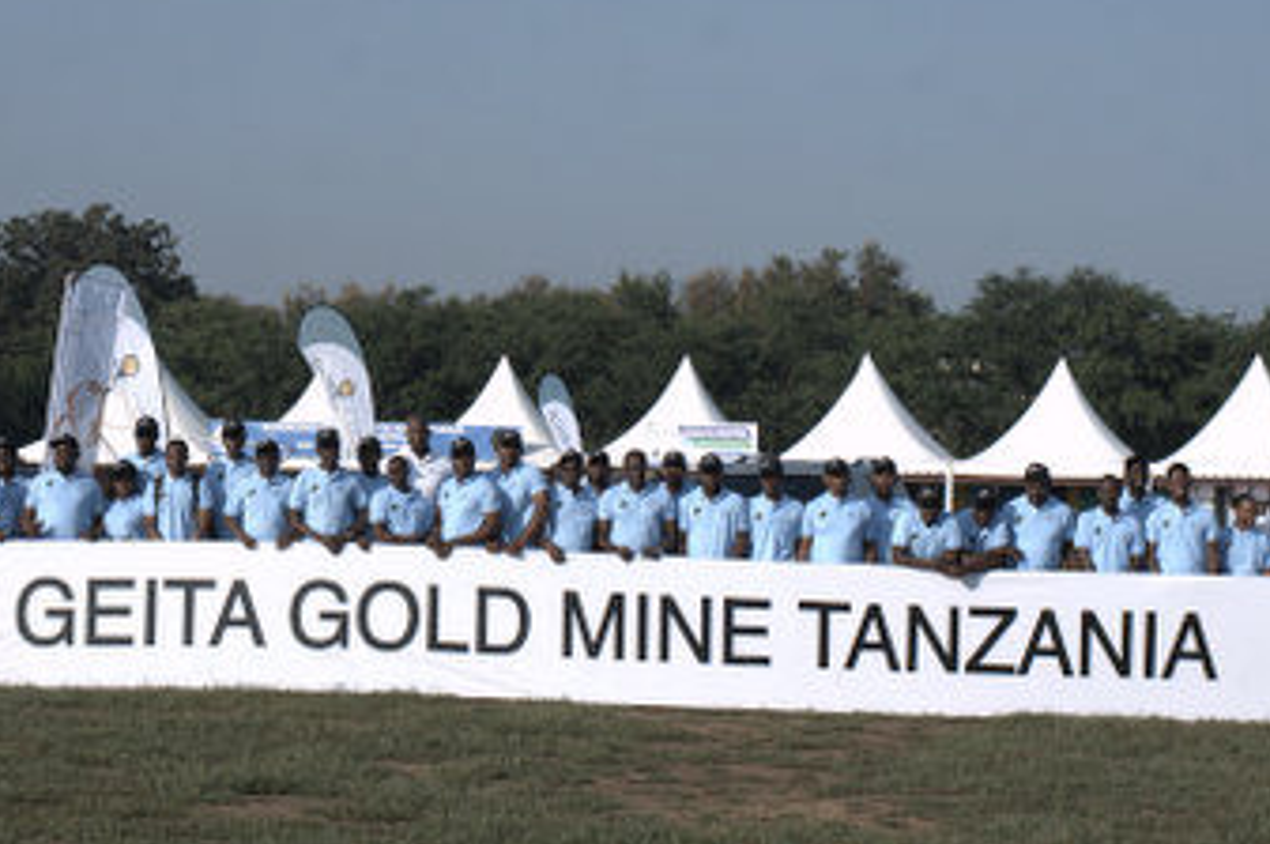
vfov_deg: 15.3
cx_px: 486
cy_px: 422
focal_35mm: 89
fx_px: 3137
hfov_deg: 22.8
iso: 100
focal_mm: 50
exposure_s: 1/250
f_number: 6.3
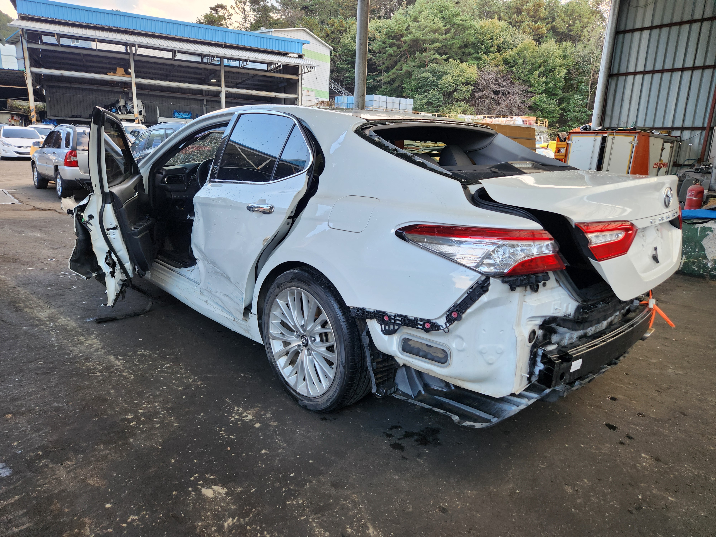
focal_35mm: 23
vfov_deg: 58.9
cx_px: 358
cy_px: 268
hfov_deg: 73.9
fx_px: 476
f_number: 1.8
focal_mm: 5.4
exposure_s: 1/180
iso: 80
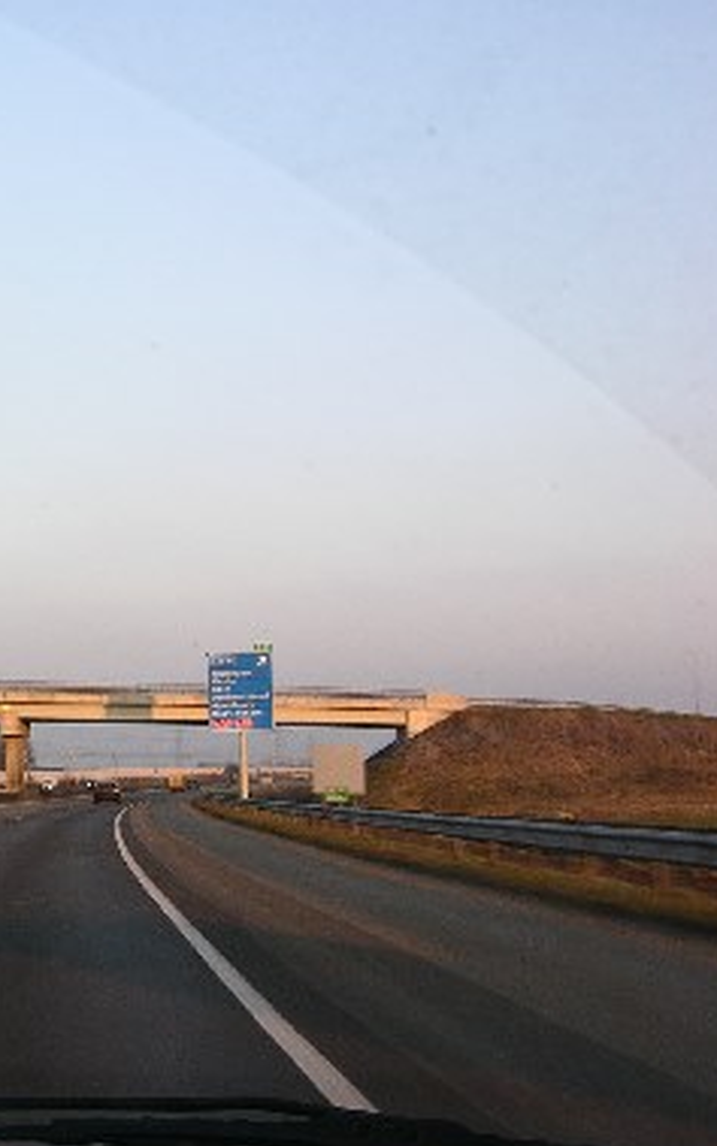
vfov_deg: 32.0
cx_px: -147
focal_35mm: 64
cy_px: 635
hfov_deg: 19.2
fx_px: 2000
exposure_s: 1/57.7
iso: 50
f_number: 5.1
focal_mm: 10
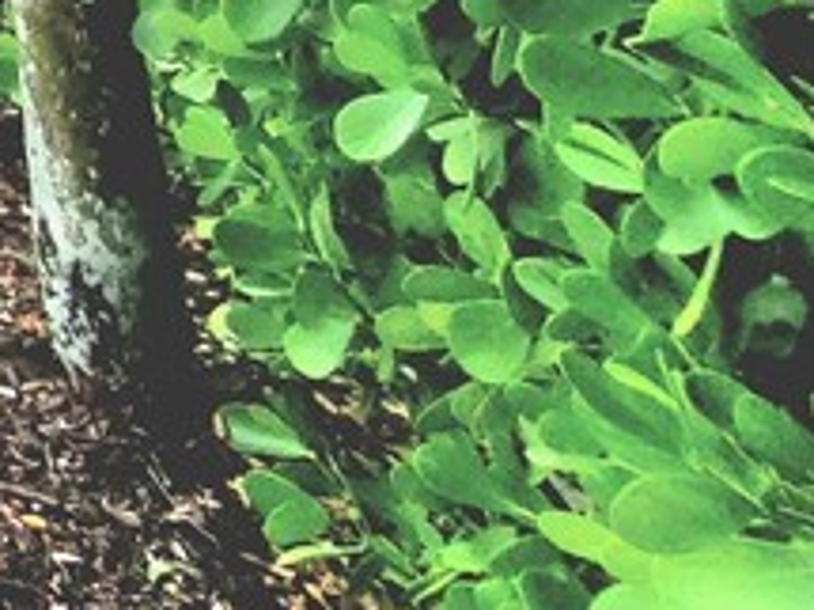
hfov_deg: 16.6
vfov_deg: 16.8
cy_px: -648
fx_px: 1457
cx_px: -1015
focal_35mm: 62
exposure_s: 1/588
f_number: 2.2
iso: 50
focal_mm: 1.8
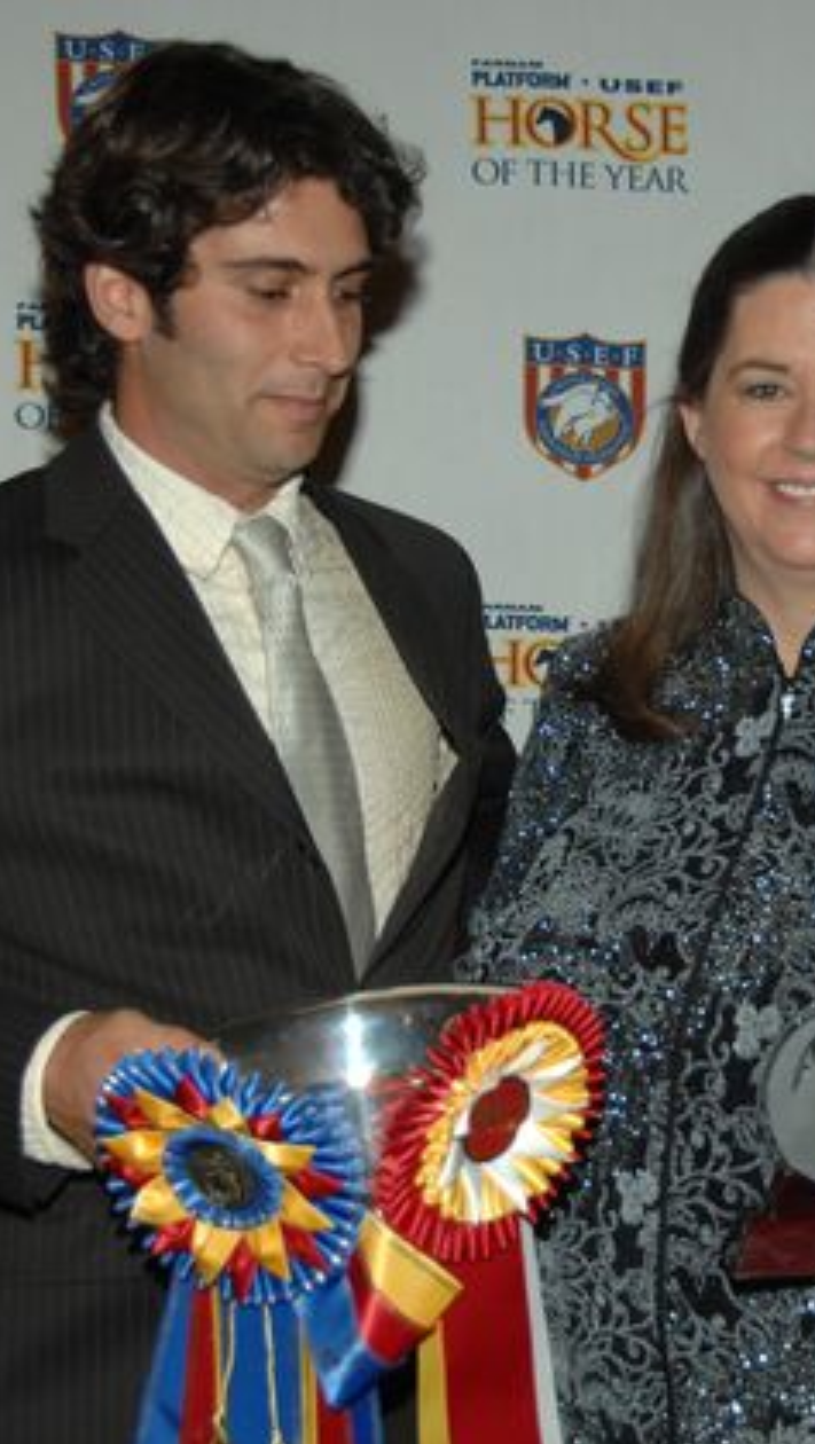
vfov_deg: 24.7
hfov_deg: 14.0
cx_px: 702
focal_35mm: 86
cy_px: 727
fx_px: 3296
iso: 400
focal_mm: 36
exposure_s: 1/125
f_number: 4.2
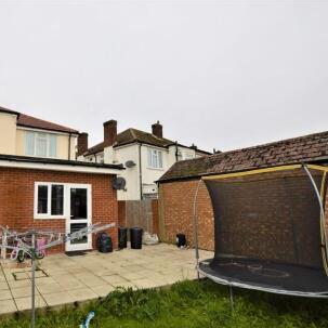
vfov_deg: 74.8
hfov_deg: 70.0
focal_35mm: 20
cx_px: 83
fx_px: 214
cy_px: 170
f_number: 6.3
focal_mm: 10
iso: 100
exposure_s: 1/200
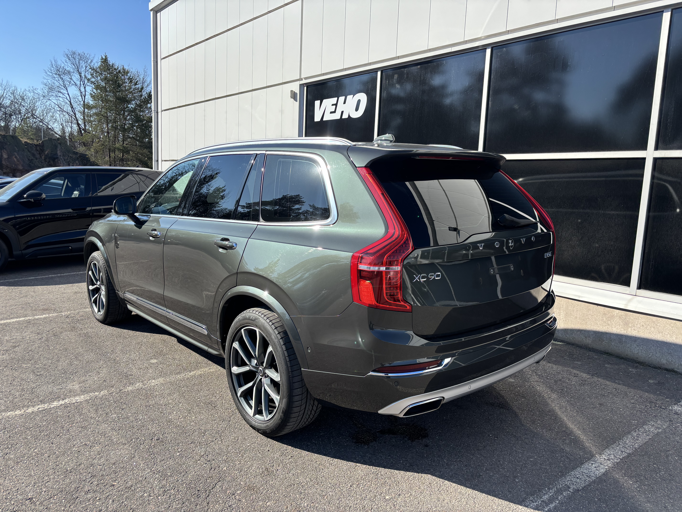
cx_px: 341
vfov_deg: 53.1
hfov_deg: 67.3
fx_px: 512
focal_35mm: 26
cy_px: 256
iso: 50
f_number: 1.6
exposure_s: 1/1984
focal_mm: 5.96
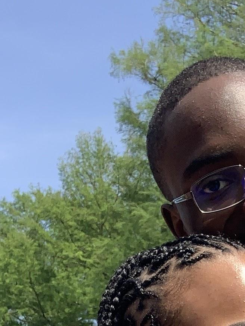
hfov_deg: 12.7
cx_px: 325
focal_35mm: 113
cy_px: 442
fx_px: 1066
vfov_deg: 16.3
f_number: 2.2
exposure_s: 1/682
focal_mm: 2.87
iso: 16
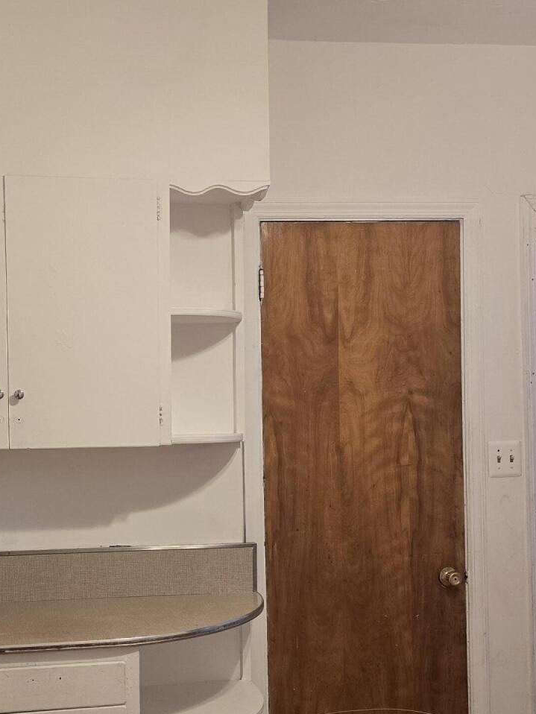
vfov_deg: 39.5
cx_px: 119
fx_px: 991
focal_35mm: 48
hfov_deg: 29.7
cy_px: 423
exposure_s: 1/120
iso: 250
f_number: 1.7
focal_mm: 6.3
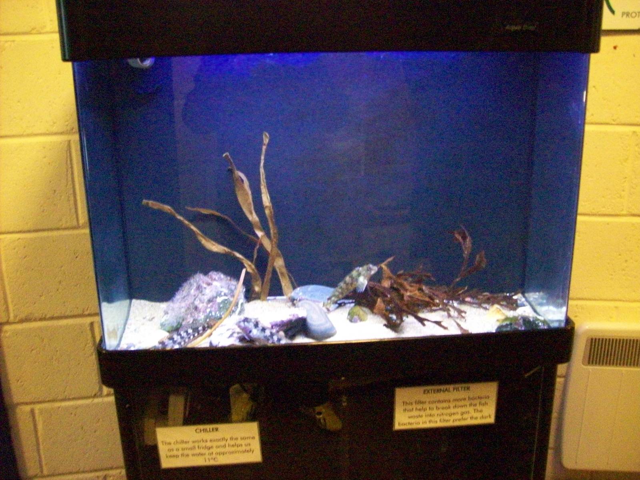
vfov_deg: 39.7
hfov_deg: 51.4
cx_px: 320
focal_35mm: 36
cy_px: 240
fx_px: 666
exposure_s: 1/10.5
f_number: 2.7
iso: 800
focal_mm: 6
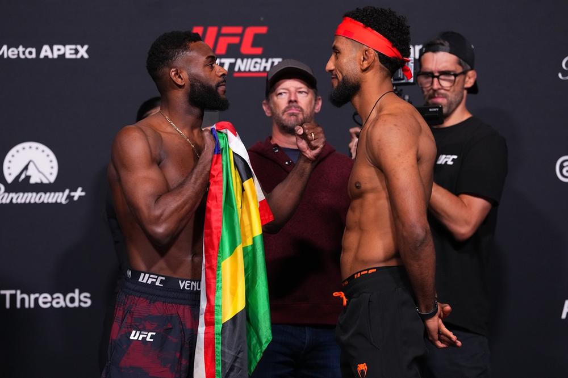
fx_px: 1893
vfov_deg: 11.4
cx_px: 284
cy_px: 189
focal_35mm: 120
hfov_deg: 17.1
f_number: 2.8
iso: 4000
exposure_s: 1/800
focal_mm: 120
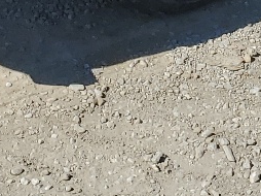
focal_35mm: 164
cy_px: -380
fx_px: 1235
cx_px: 166
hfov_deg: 12.1
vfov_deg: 7.9
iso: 50
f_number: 1.5
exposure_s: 1/3333
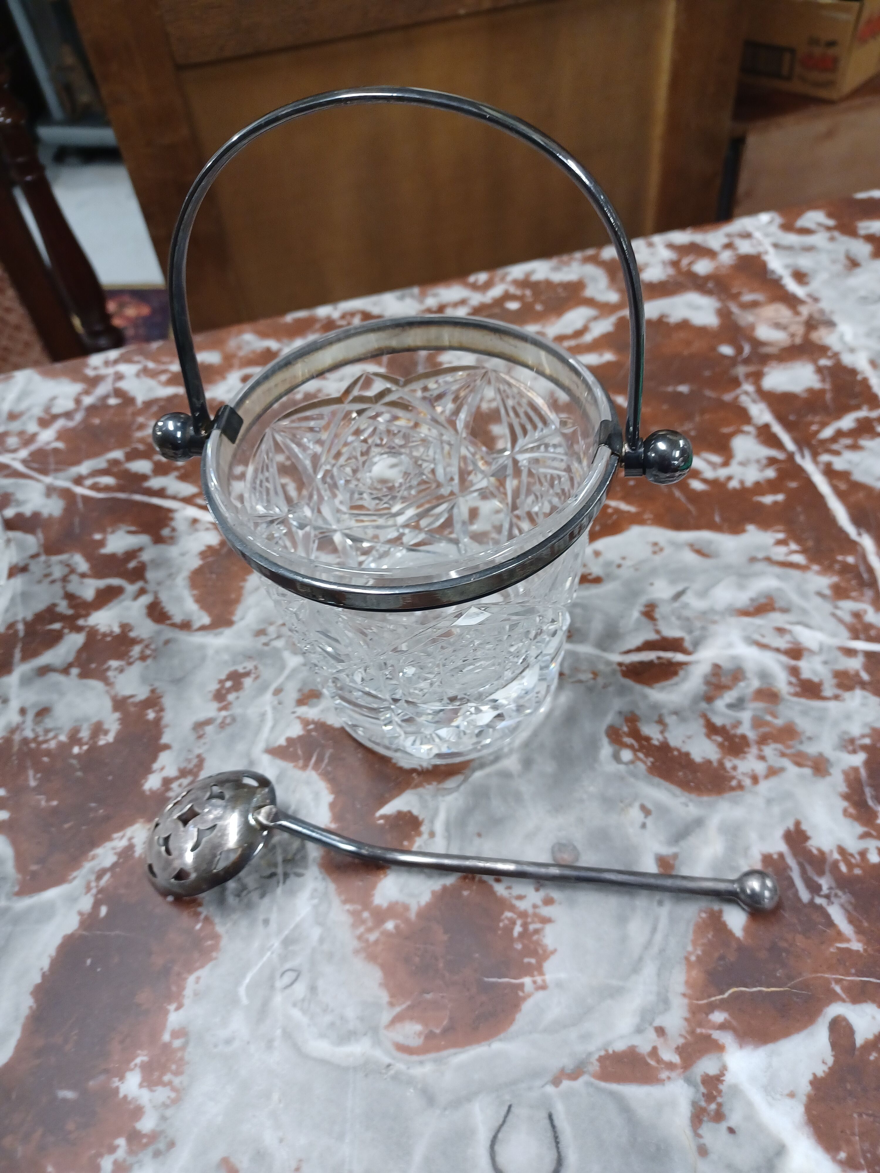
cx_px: 440
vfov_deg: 69.4
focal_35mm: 25
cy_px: 586
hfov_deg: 54.9
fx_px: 847
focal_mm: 4.6
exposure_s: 1/33.3
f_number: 1.8
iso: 320
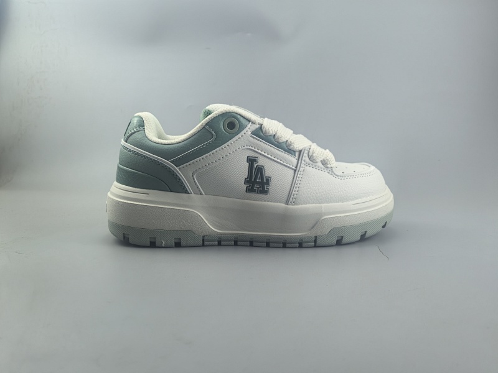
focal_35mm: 27
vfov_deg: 51.4
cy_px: 186
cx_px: 249
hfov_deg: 65.3
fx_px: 388
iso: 50
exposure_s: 1/152
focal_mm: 5.75
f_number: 2
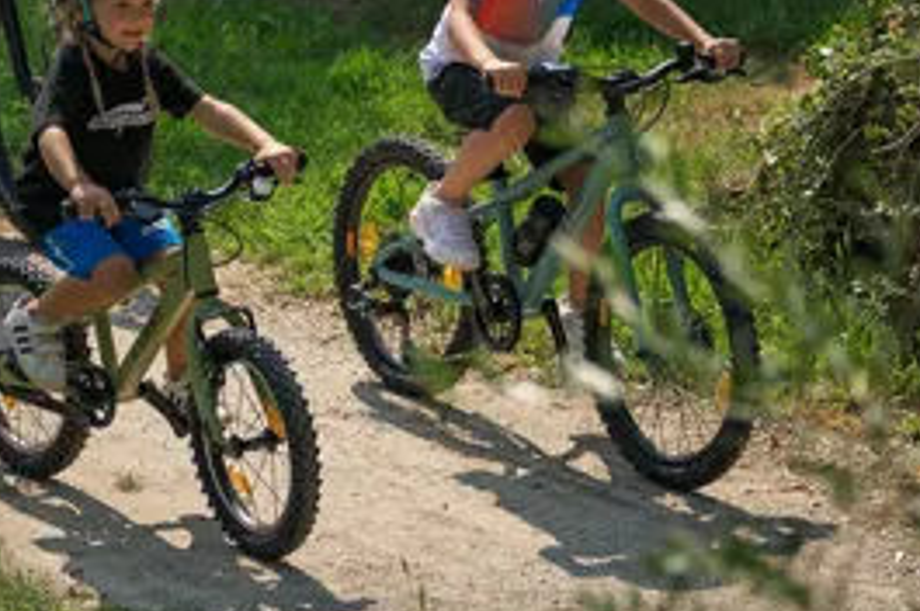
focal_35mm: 272
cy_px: -82
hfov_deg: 7.6
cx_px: 139
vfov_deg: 5.0
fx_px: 6943
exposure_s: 1/3200
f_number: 2.8
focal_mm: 90
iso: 200
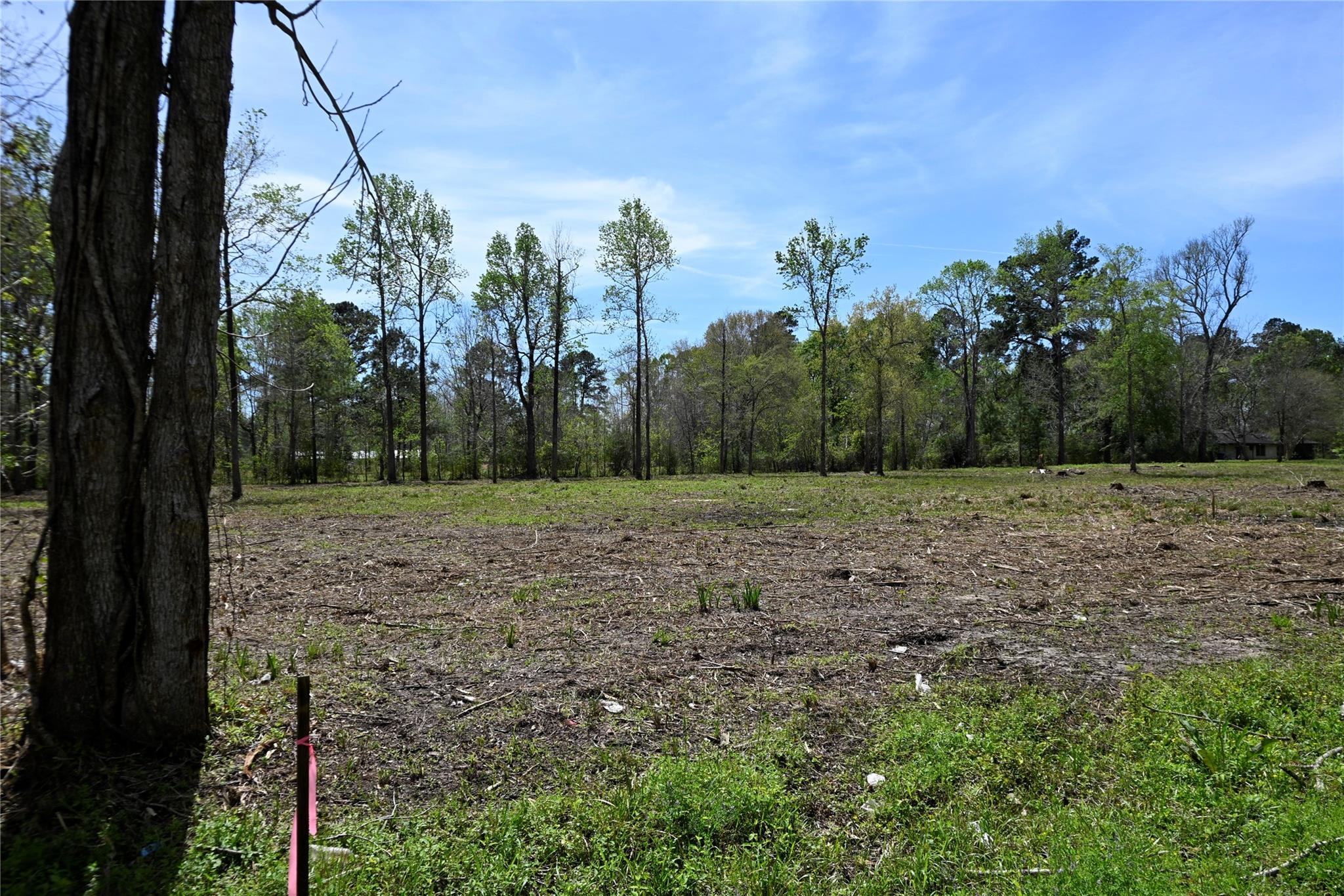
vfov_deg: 46.8
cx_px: 672
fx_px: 1036
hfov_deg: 65.9
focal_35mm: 28
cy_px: 448
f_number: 9
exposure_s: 1/320
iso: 100
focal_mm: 18.5
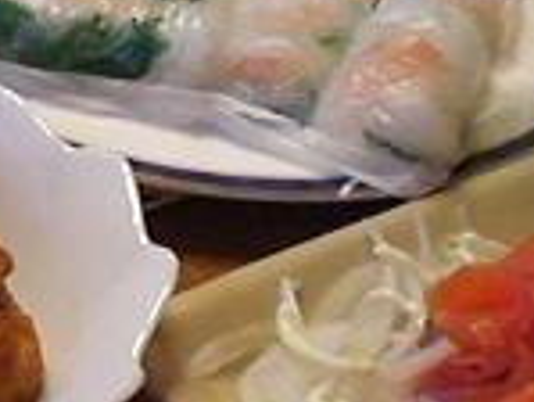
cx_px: -68
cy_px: 111
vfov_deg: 12.5
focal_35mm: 118
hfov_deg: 16.1
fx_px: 1822
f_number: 3.1
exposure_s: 1/80
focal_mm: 6.3
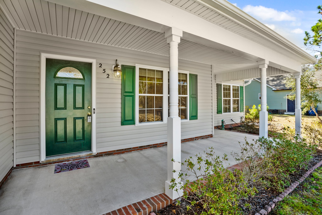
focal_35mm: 17
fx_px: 152
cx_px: 161
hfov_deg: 93.3
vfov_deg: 70.4
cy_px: 108
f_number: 8
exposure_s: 1/125
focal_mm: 17
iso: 160
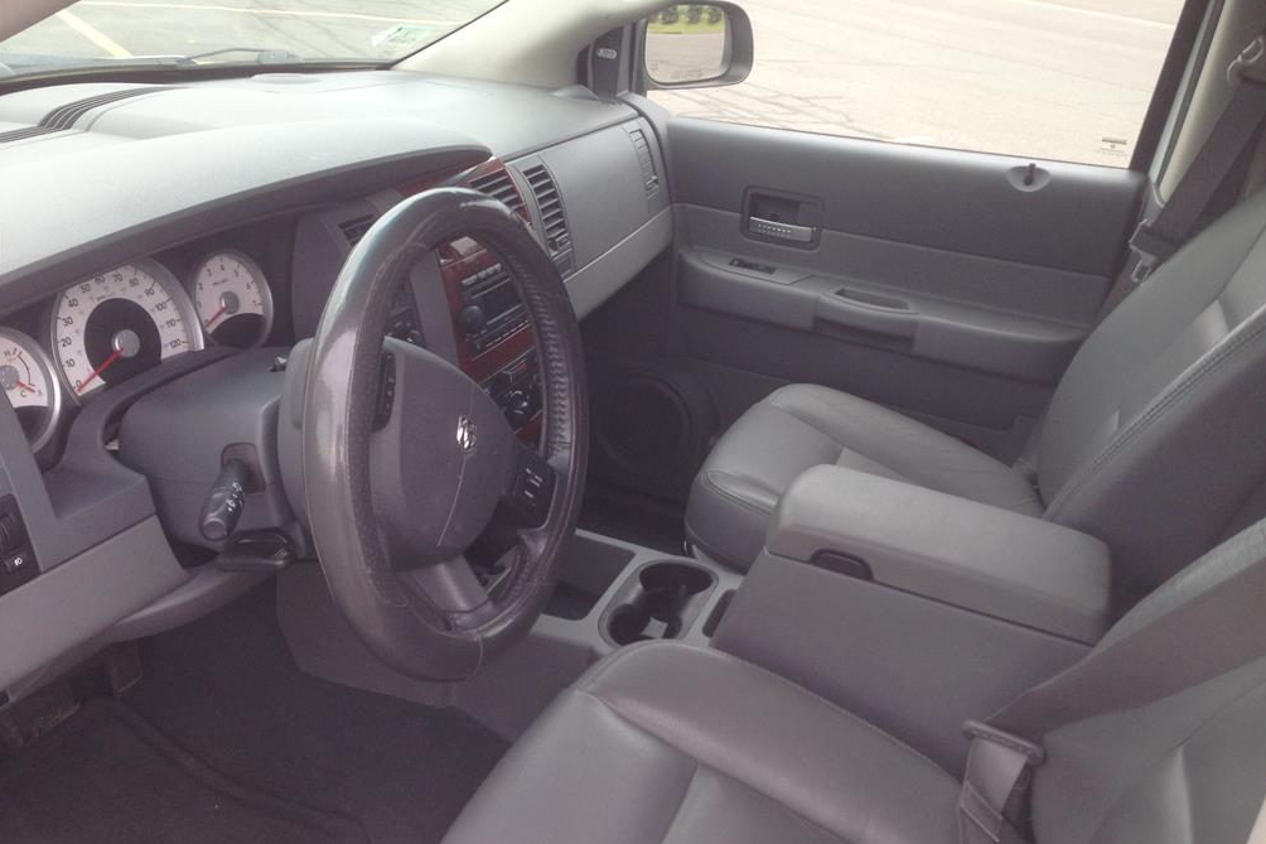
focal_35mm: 35
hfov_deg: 54.4
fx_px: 1231
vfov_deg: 37.8
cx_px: 638
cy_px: 394
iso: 50
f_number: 2.4
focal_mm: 4.13
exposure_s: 1/128
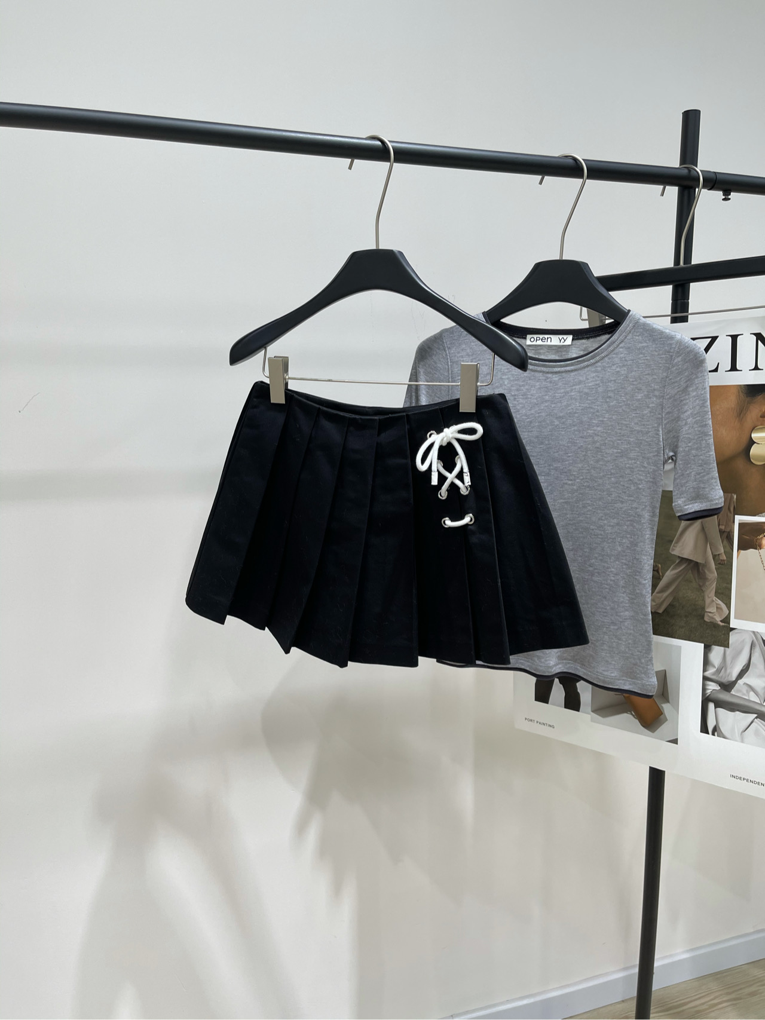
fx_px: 766
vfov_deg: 67.3
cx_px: 382
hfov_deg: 53.1
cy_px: 510
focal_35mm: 26
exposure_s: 1/121
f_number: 1.6
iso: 50
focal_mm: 5.1
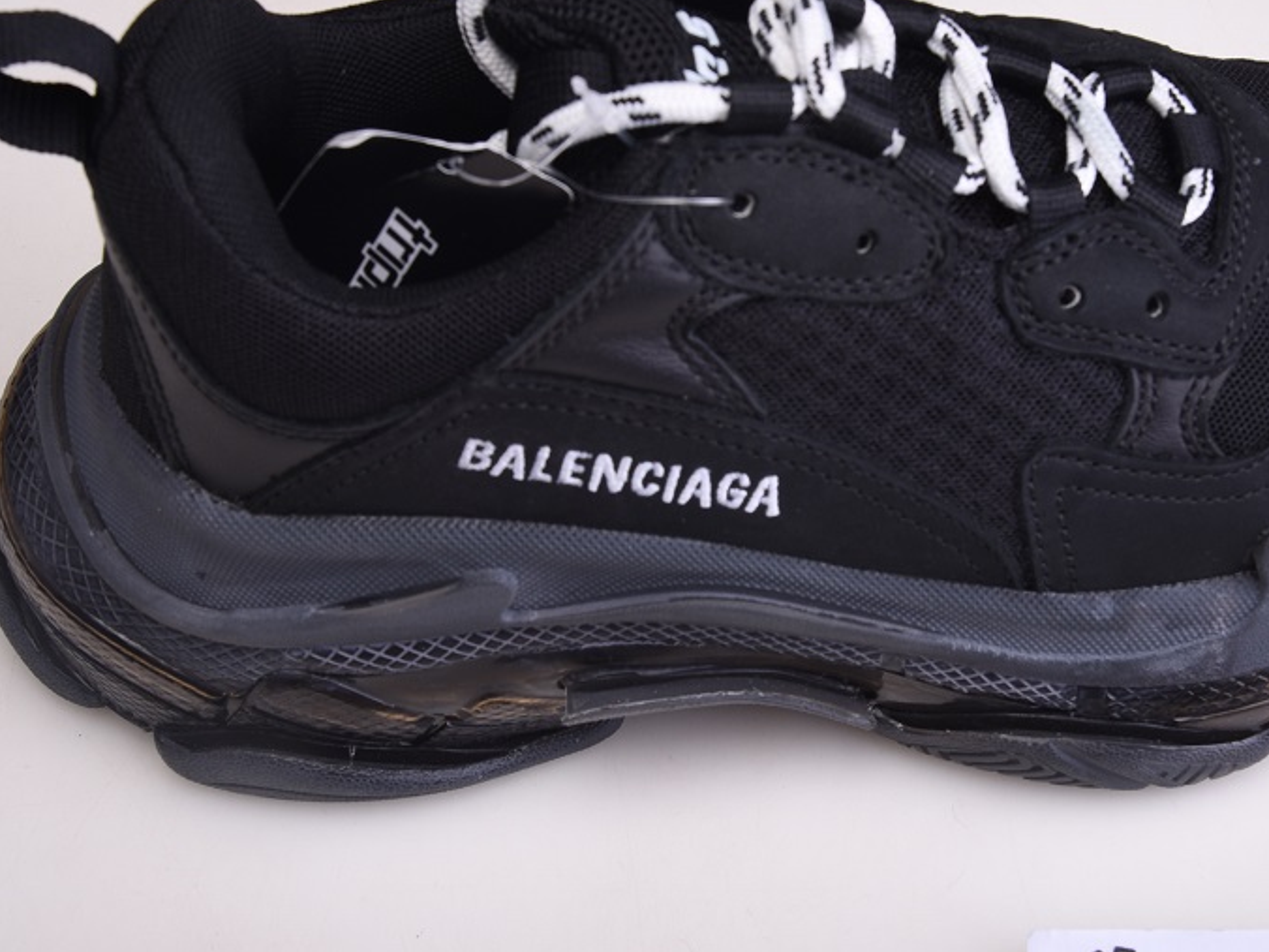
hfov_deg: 23.8
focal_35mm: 82
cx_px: 792
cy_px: 459
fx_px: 3006
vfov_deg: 18.0
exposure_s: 1/200
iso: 100
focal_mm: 48
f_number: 11
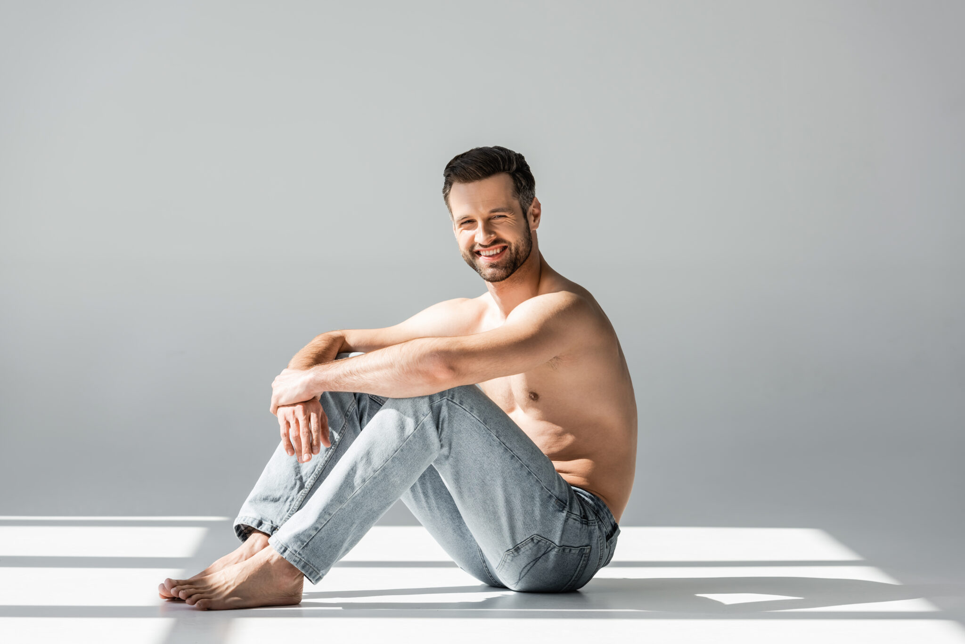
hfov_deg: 17.1
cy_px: 322
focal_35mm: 120
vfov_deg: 11.4
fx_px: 3218
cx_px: 482
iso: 100
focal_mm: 120
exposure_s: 1/250
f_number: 5
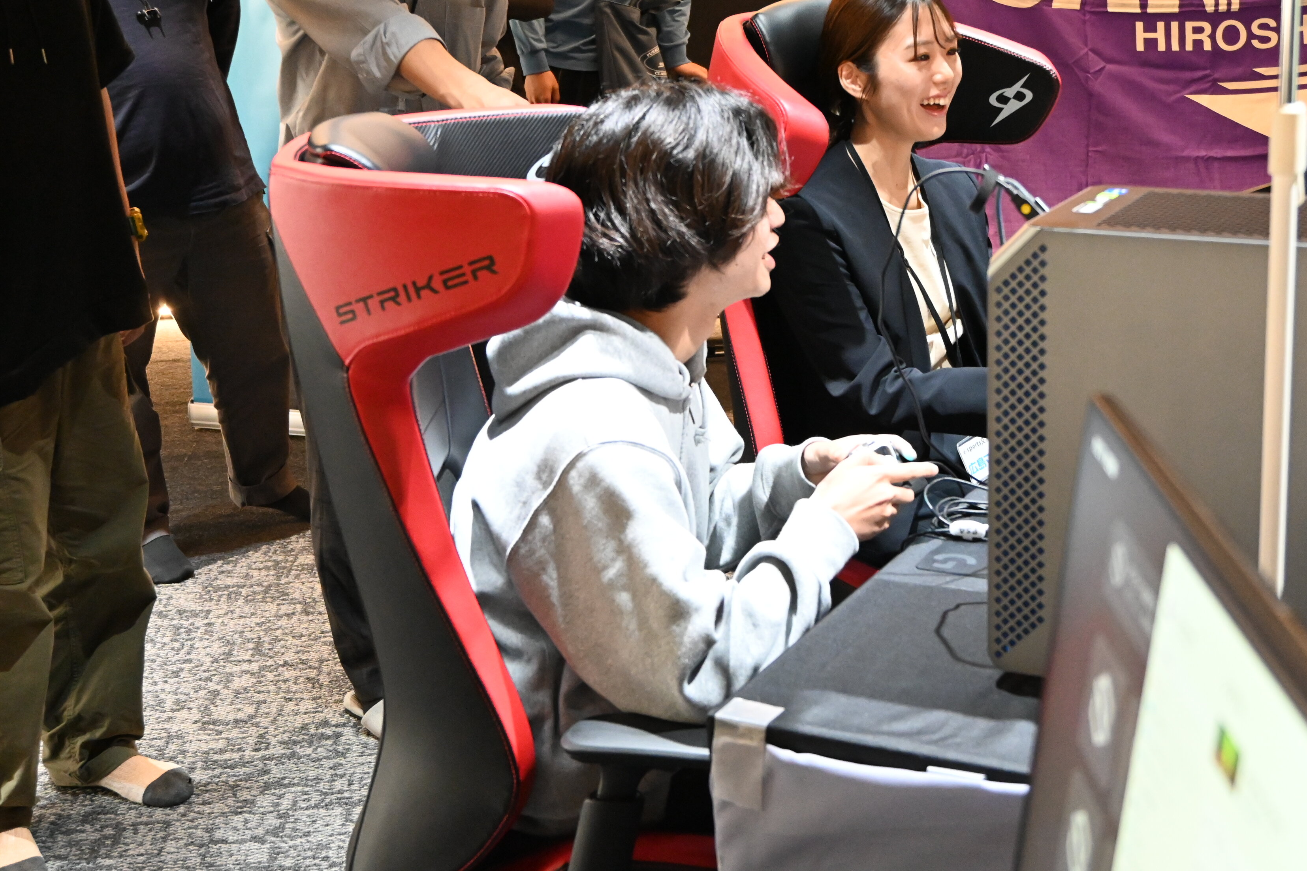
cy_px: 323
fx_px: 1924
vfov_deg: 25.4
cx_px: 780
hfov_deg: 37.4
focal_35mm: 53
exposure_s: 1/60
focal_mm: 28
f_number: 3.8
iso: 4000
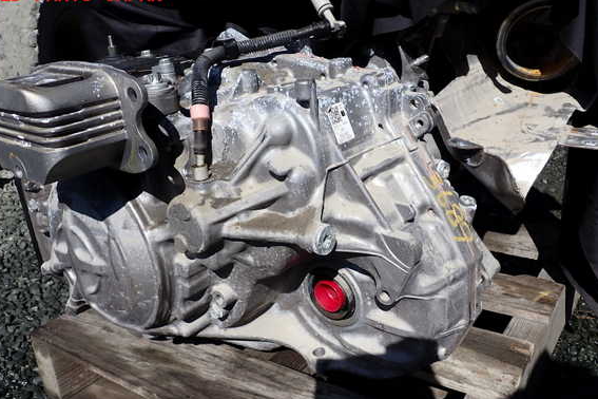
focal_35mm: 33
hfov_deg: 57.2
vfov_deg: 39.9
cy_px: 218
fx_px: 548
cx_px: 287
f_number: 9
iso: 100
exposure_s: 1/200
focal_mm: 5.4
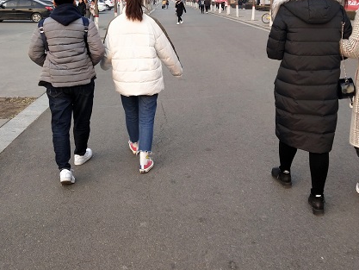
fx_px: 477
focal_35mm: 46
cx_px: 201
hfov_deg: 41.2
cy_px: 79
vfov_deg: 31.2
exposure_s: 1/138
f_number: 1.8
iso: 54
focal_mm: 3.95
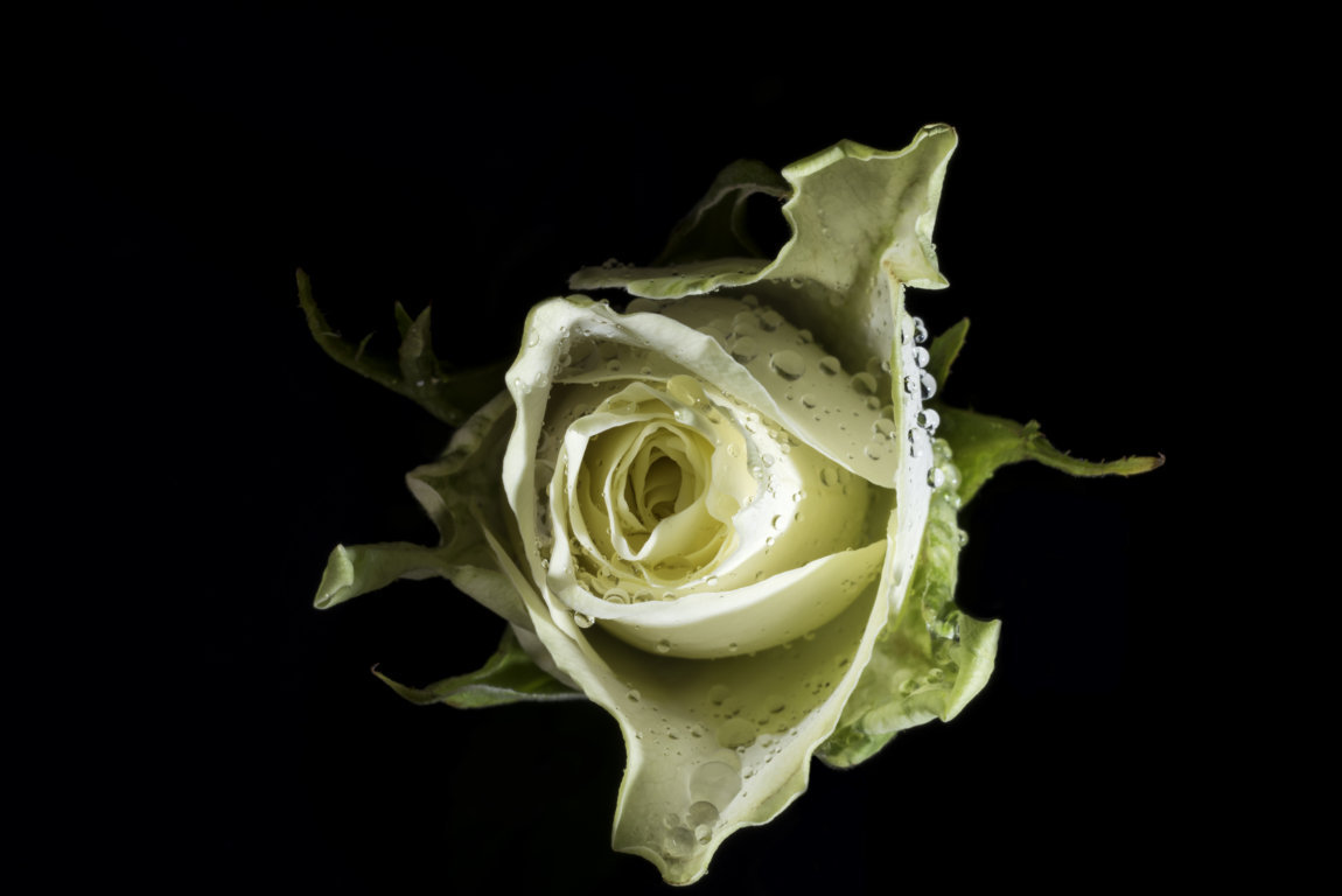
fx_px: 3916
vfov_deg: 13.1
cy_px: 448
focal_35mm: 105
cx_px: 671
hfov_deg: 19.4
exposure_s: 1/250
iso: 64
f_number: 32
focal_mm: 105
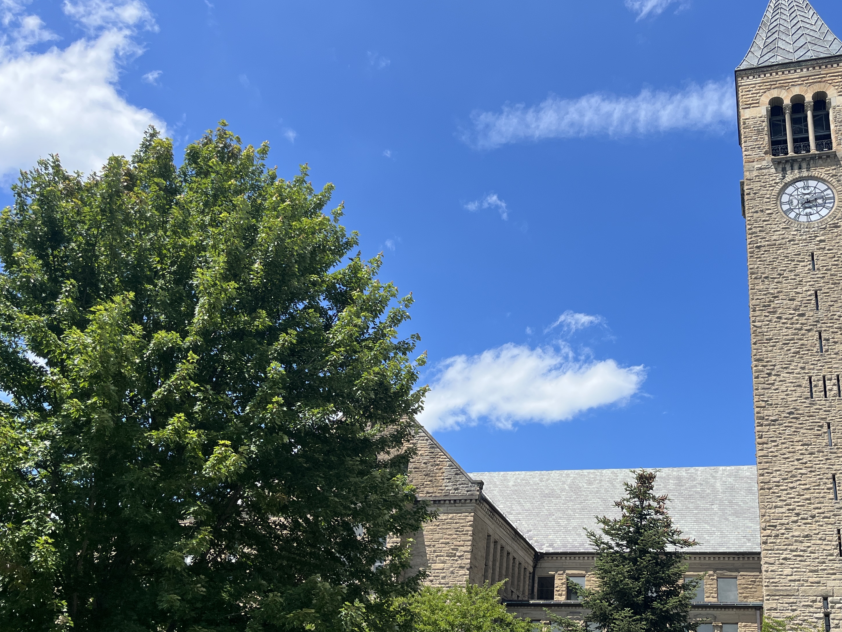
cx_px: 538
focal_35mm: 36
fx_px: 876
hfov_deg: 50.7
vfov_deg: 39.5
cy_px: 372
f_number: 1.6
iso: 50
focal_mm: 5.1
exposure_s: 1/3215
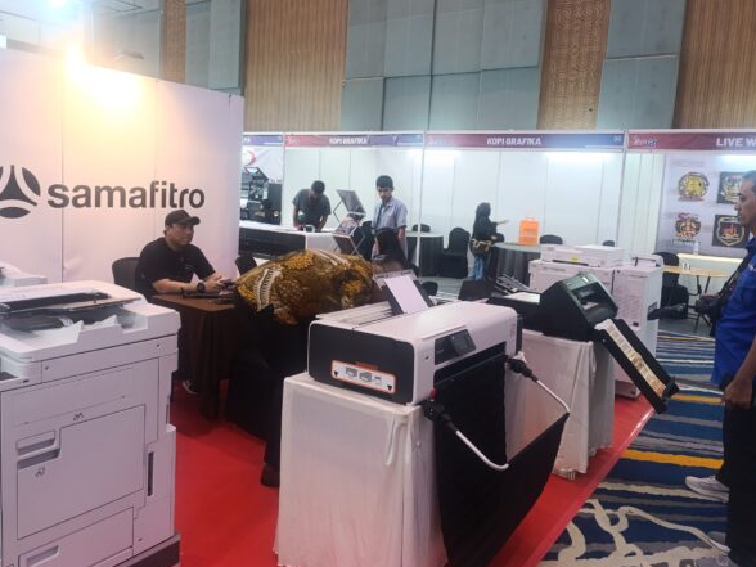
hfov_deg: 67.3
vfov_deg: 52.9
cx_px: 397
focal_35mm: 26
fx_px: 568
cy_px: 249
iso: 1000
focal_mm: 6.14
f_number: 1.6
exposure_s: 1/60
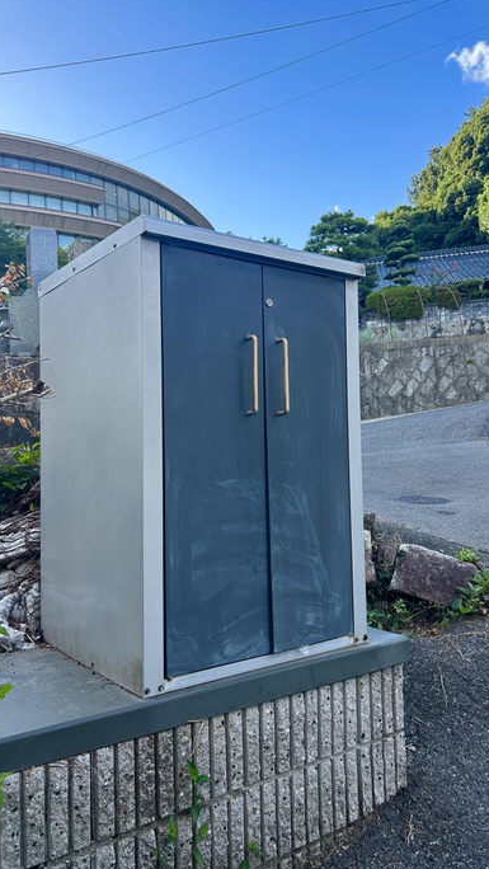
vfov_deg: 66.1
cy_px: 436
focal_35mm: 29
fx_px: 668
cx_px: 237
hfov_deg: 40.2
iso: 50
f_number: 1.5
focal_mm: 5.7
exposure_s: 1/949
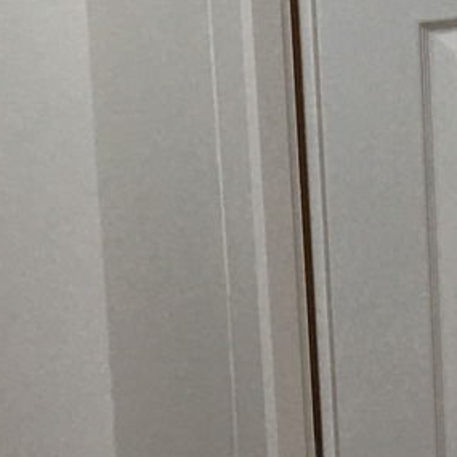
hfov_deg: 12.1
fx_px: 2151
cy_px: -101
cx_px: 367
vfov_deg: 11.9
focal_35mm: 144
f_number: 2.2
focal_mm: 4.15
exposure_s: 1/33
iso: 25
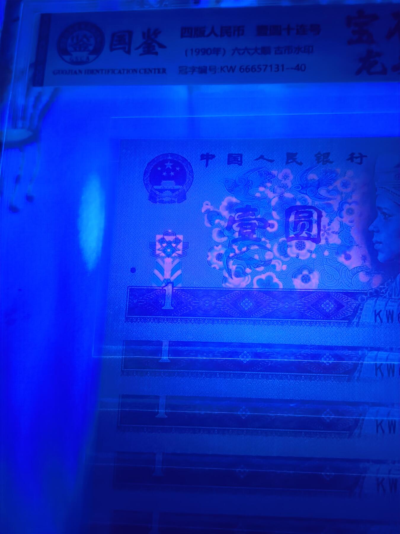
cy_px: 267
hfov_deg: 30.3
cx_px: 200
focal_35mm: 48
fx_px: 740
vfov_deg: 39.7
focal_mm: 6.98
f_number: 2
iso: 200
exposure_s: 1/100
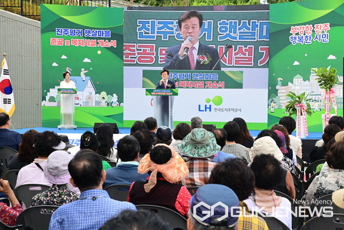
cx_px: 172
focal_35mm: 70
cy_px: 115
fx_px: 669
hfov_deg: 28.8
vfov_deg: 19.5
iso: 1000
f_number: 13
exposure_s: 1/250
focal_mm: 70
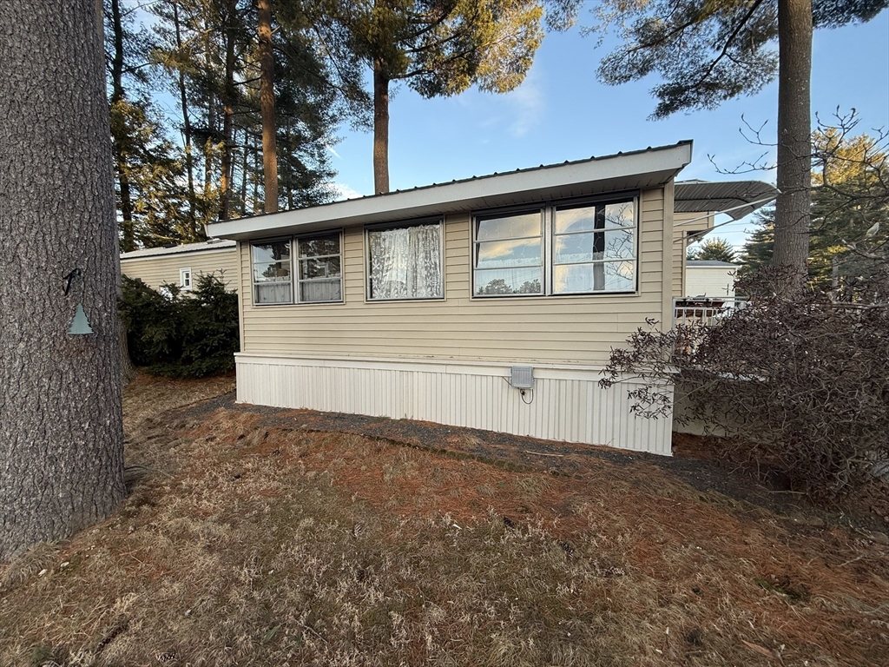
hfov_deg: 102.1
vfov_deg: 85.7
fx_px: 360
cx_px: 444
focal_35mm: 14
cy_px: 334
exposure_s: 1/130
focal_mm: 2.22
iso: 64
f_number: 2.2
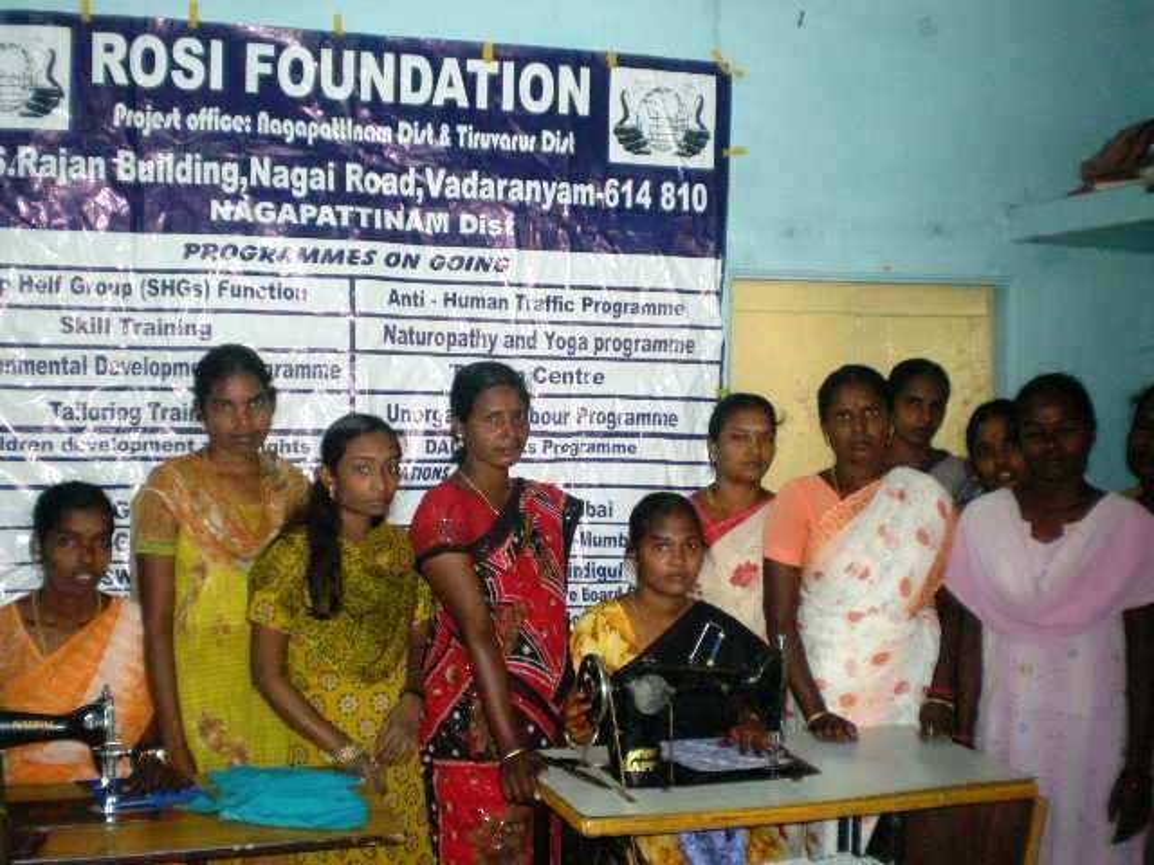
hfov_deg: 42.9
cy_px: 432
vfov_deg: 32.9
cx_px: 577
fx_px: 1467
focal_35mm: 44
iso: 298
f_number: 3.5
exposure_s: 1/60
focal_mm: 7.4
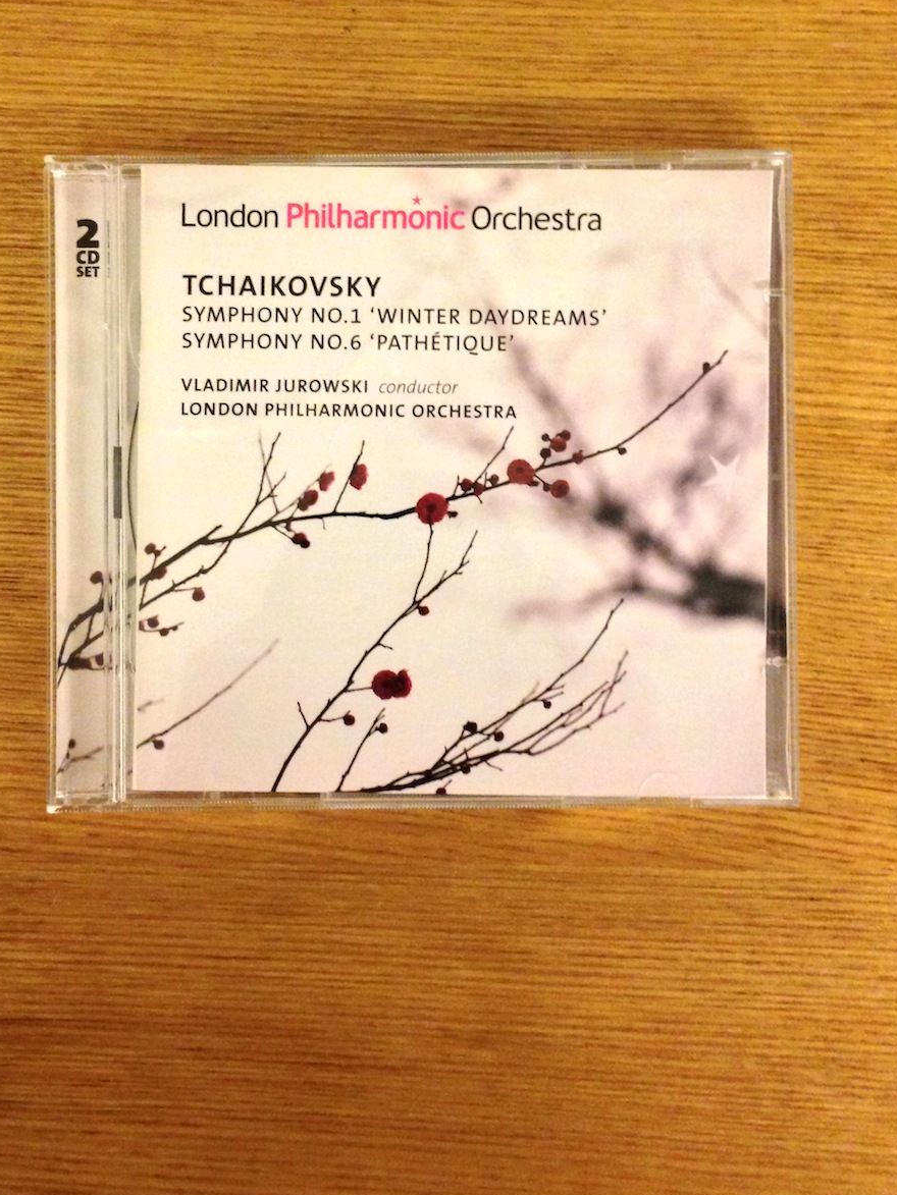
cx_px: 443
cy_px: 501
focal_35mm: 45
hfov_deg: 32.2
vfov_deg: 41.9
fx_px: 1554
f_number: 2.4
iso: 400
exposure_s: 1/15
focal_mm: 4.13
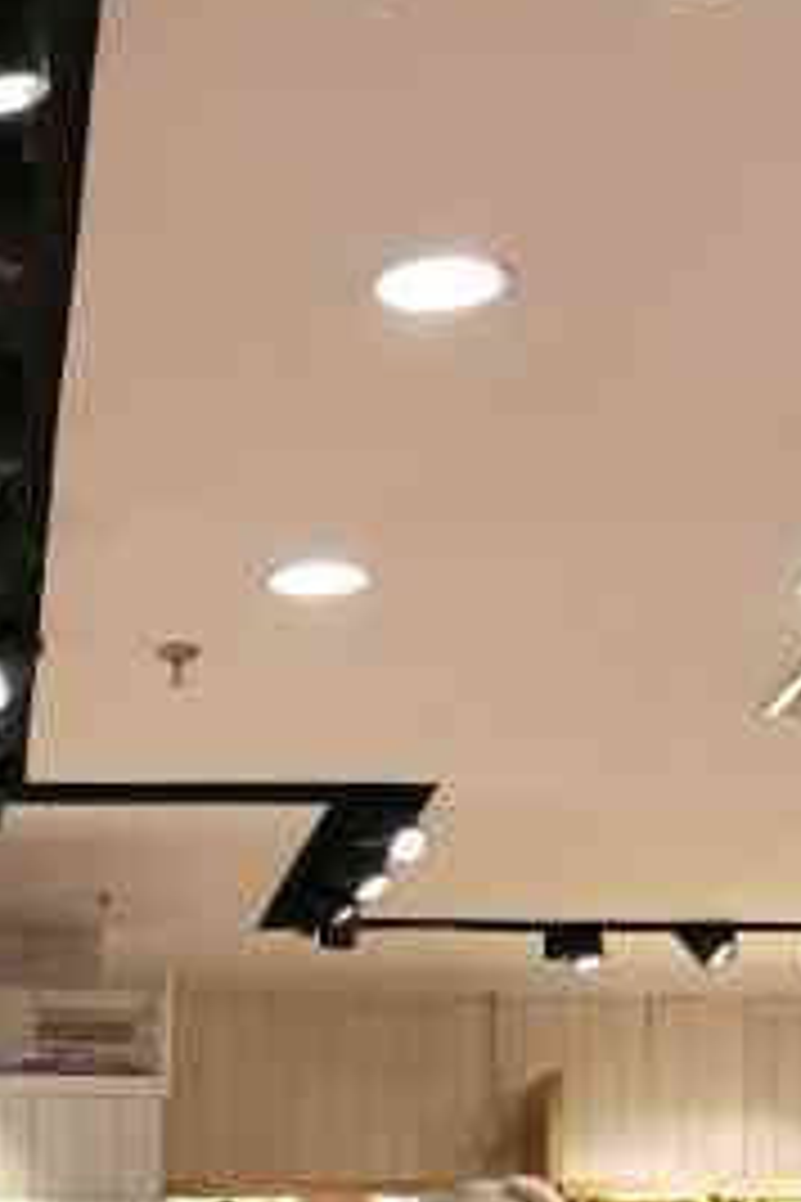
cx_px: 86
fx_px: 3270
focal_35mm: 98
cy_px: 1758
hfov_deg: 13.8
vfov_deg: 18.6
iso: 100
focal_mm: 4.5
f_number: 2.2
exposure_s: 1/50
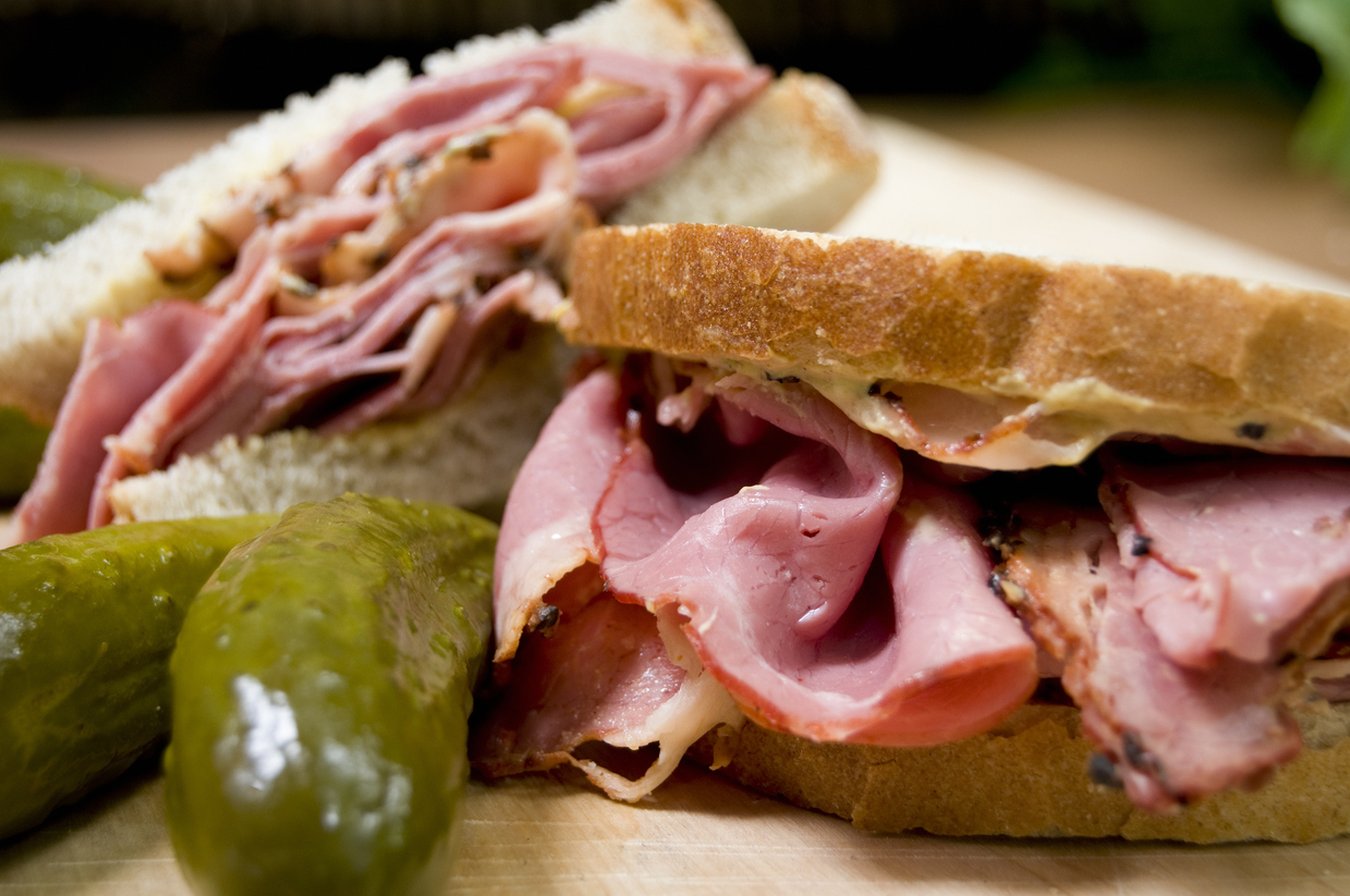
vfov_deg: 19.4
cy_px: 444
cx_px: 676
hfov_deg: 28.9
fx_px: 2622
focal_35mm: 70
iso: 200
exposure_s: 1/8
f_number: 5.3
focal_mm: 46
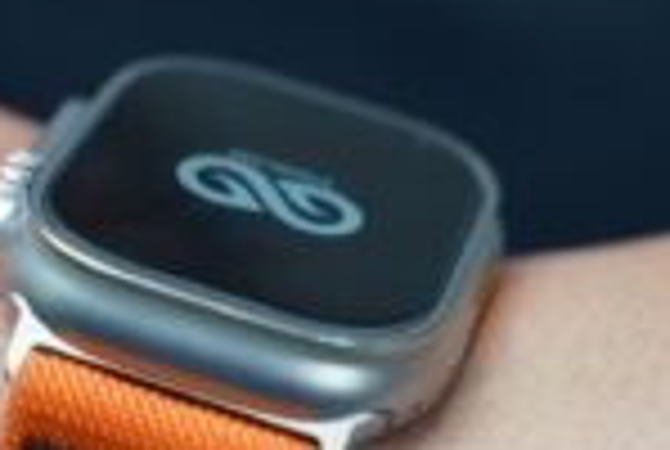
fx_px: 2797
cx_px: 139
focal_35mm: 150
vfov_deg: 9.1
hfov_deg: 13.6
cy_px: 461
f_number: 4
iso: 800
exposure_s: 1/60
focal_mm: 56
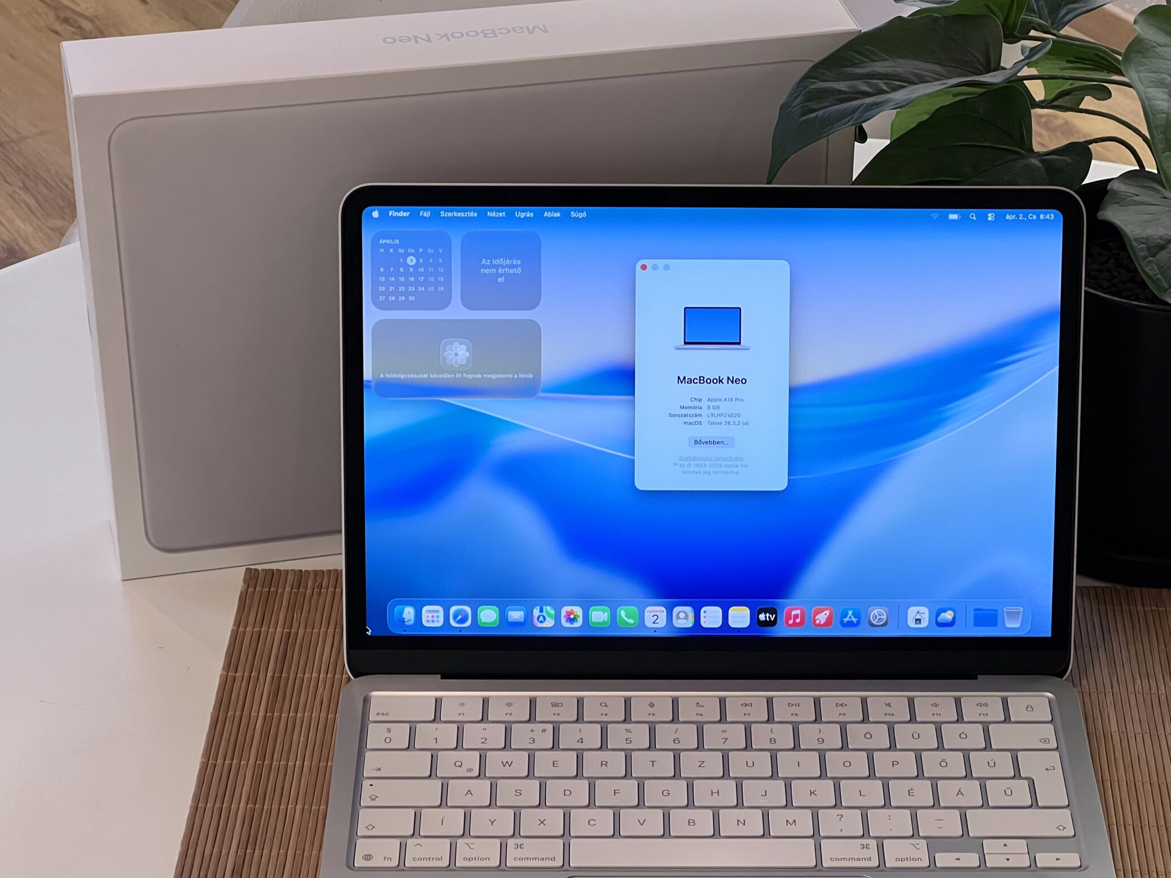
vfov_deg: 15.6
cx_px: 691
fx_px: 3214
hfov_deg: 20.6
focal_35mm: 95
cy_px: 517
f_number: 2.8
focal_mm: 9
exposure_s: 1/70
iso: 200
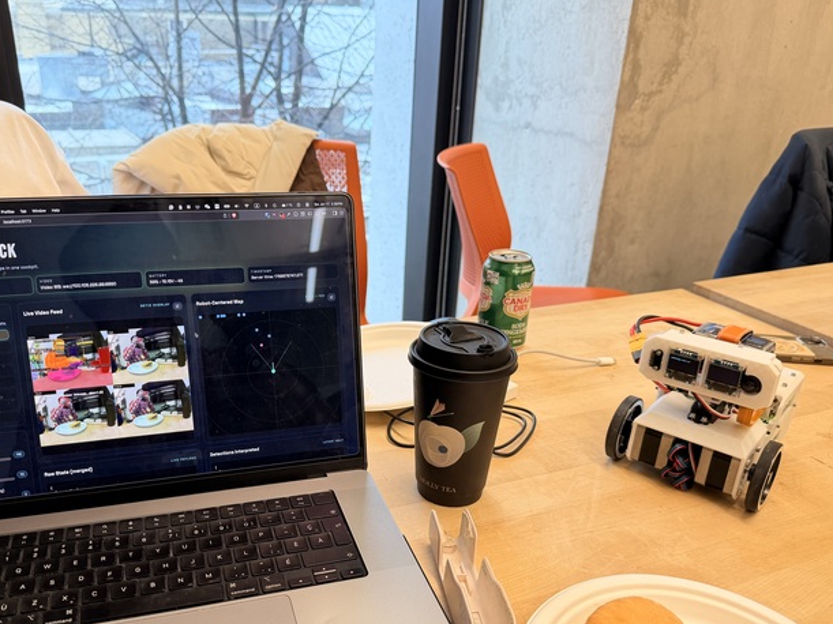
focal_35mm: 30
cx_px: 372
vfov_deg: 46.4
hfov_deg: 59.8
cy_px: 384
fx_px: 722
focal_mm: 6.76
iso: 100
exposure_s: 1/121
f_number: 1.78
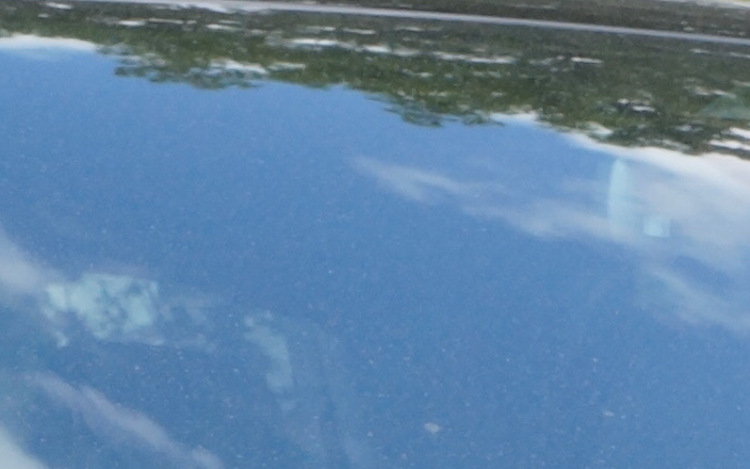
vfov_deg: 3.8
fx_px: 6868
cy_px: 1266
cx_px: 692
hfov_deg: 6.2
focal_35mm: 336
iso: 400
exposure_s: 1/125
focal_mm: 40
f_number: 11
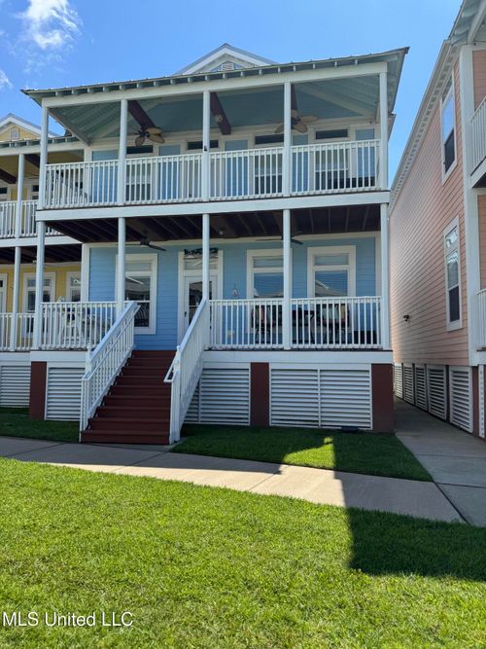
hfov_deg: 56.8
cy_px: 324
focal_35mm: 24
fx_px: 449
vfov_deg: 71.6
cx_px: 243
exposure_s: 1/2959
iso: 80
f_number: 1.78
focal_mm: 6.76
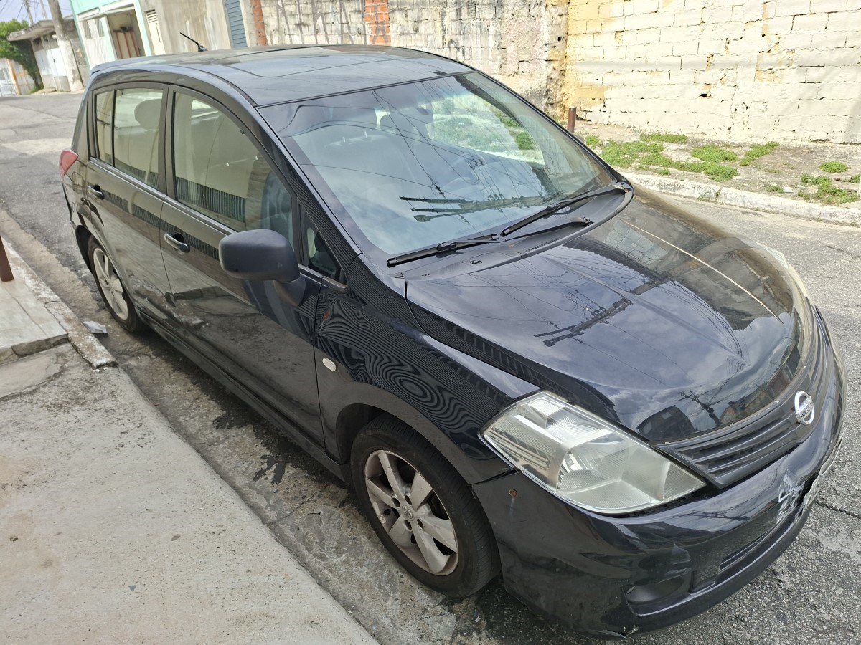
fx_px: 572
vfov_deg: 58.9
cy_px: 322
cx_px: 430
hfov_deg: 73.9
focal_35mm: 23
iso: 50
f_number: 1.8
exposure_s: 1/1333
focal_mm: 5.54
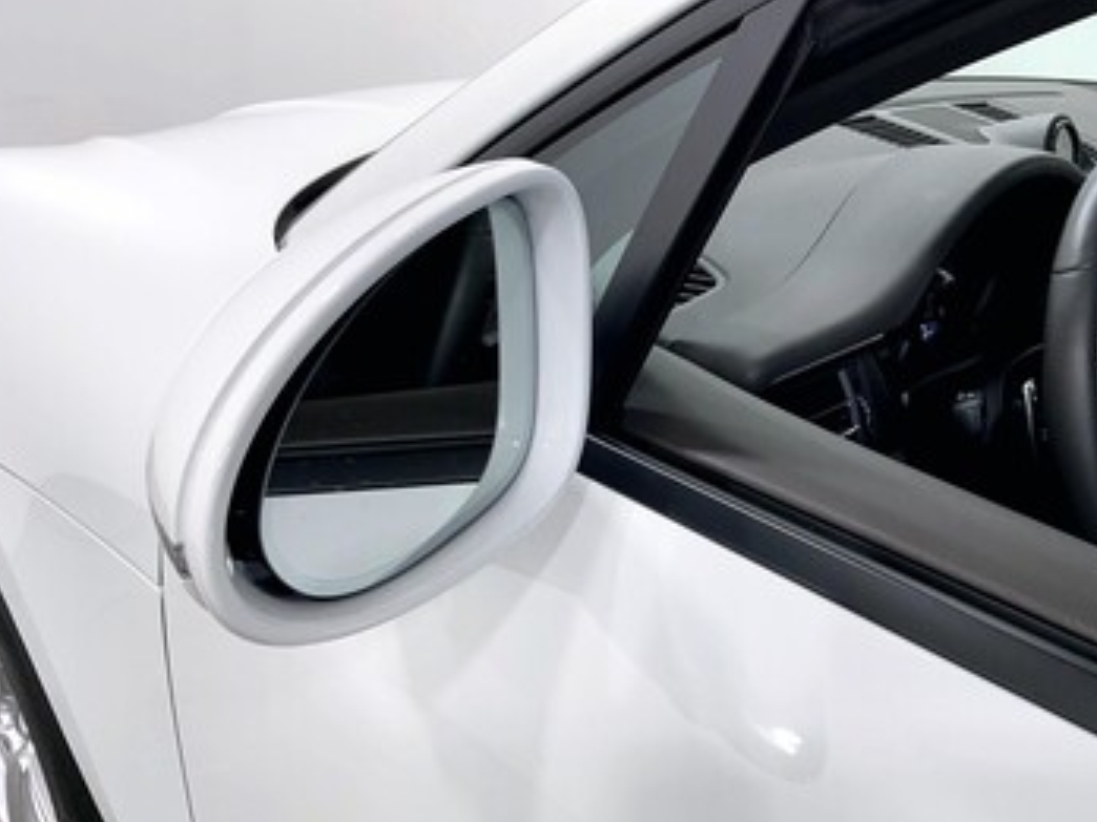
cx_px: 615
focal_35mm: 35
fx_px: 1109
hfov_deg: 52.5
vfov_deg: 40.6
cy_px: 465
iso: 16
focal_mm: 3
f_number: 1.8
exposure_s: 1/229
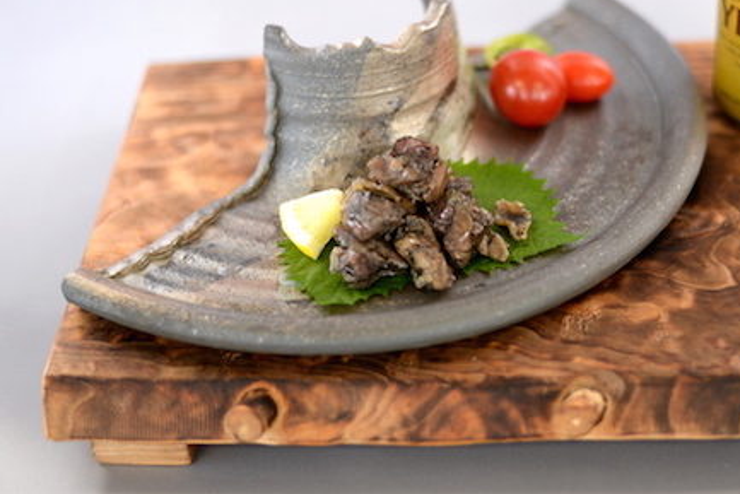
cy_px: 145
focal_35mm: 75
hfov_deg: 26.8
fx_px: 1542
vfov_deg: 18.1
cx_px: 501
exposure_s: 1/1250
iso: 1000
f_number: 1.8
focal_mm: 50
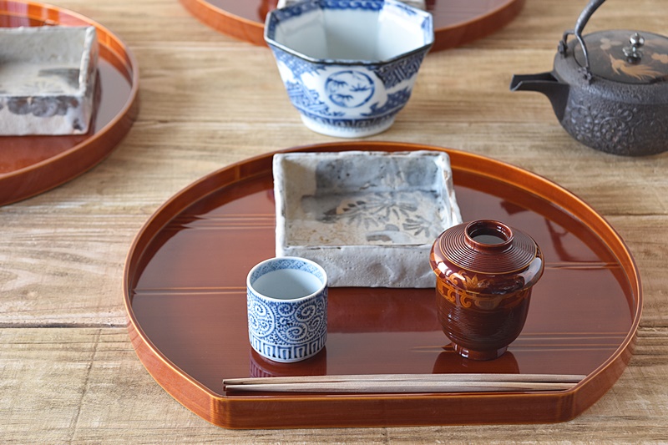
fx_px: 1530
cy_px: 222
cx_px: 334
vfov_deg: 16.5
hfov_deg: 24.6
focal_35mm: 82
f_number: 5.6
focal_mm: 55
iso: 400
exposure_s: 1/4
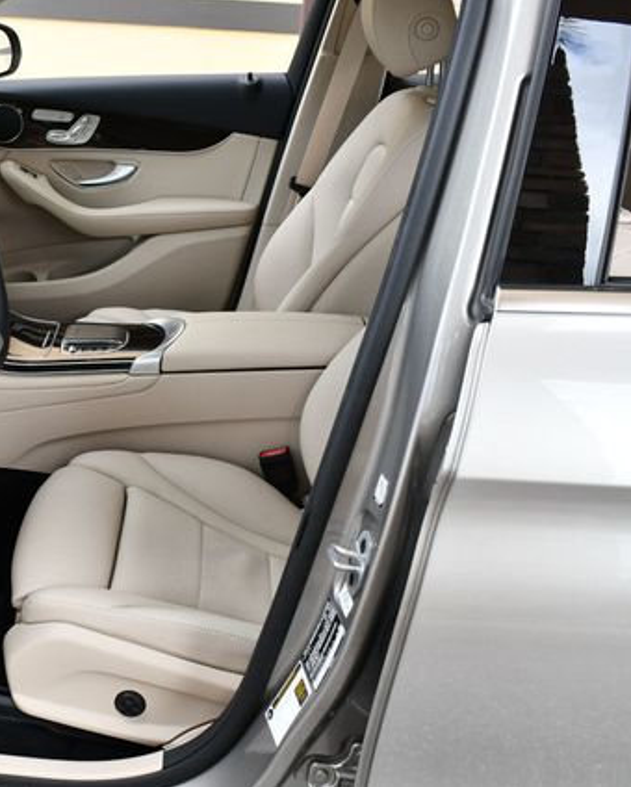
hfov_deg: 28.5
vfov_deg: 36.6
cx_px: 52
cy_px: 394
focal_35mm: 51
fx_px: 1189
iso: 400
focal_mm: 18
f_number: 4.5
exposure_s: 1/250
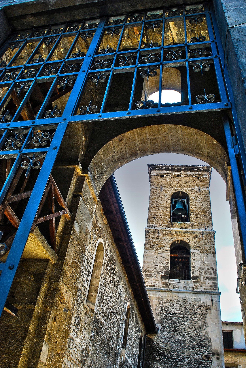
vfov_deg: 61.9
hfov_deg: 43.7
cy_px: 184
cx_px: 123
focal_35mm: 30
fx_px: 307
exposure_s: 1/50
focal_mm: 20
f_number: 9
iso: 125
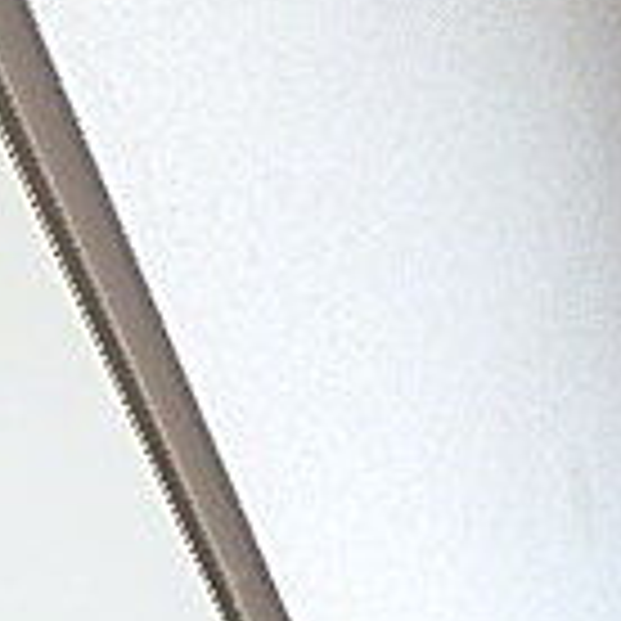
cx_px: 1359
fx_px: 1745
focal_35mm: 86
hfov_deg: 15.0
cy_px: 648
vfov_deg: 19.5
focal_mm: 3.7
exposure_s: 1/80
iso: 125
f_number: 3.5
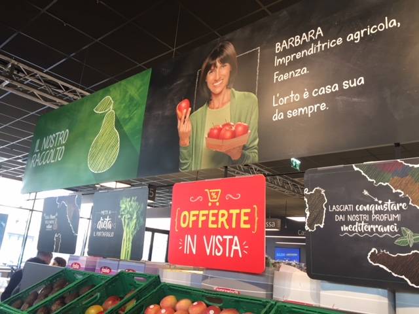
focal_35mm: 29
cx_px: 210
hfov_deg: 61.7
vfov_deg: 48.2
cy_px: 157
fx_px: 351
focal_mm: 4.15
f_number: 2.2
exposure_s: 1/33
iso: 32
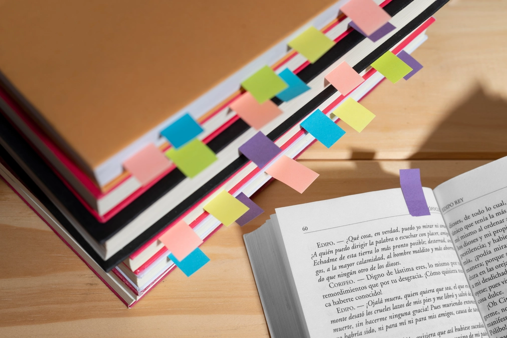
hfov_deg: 39.6
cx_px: 254
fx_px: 704
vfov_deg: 27.0
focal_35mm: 50
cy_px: 169
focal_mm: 50
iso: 100
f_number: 8
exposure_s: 1/125
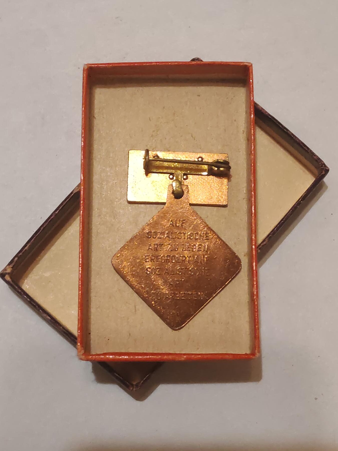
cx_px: 169
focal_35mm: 68
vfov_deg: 28.6
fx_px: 885
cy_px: 226
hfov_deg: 21.6
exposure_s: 1/50
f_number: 1.95
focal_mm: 5.52
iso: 1000
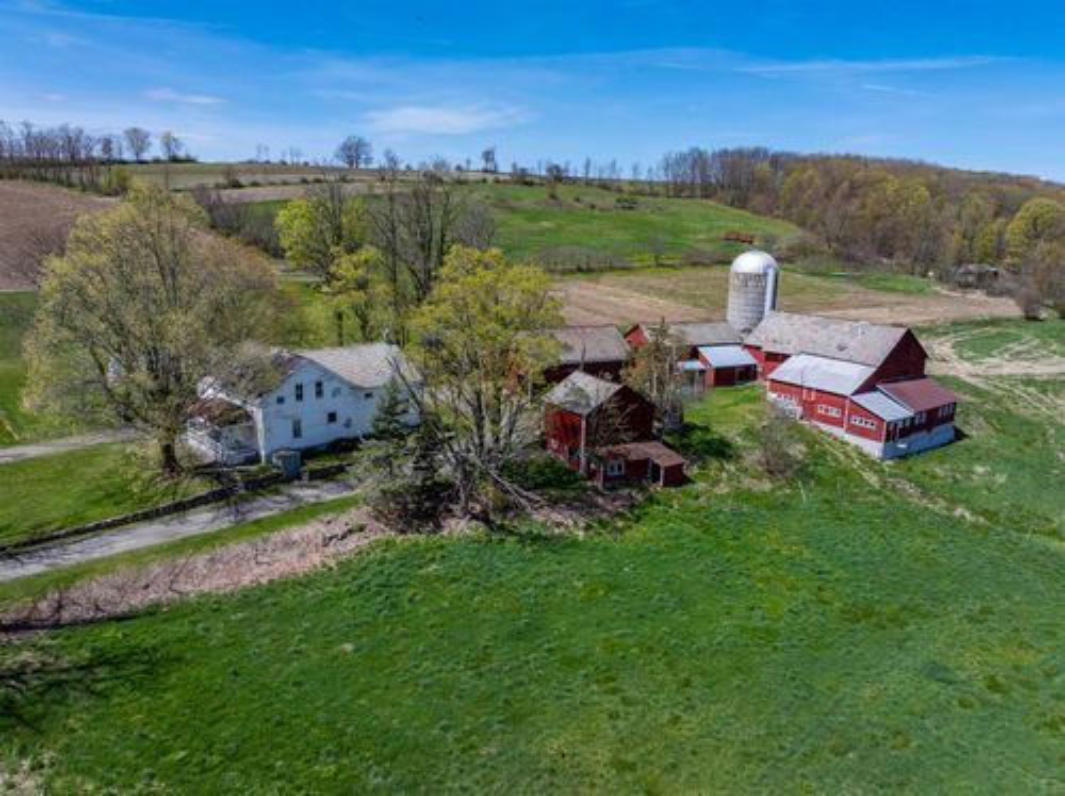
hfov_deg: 71.6
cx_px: 532
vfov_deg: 56.7
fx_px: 738
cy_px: 398
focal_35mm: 24
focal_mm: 12.29
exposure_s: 1/1600
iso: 100
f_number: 2.8
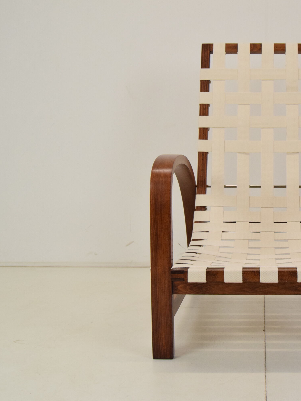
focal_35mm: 50
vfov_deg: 38.4
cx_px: 267
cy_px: 200
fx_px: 577
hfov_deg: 28.2
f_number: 8
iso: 1600
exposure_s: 1/250
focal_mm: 23
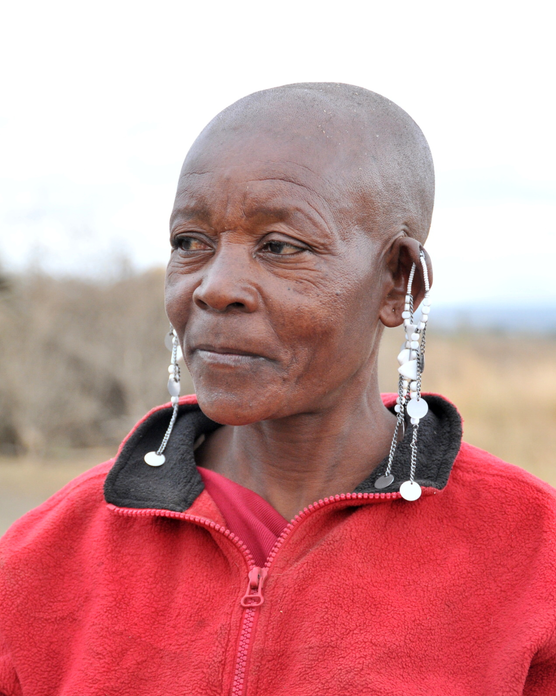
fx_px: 2448
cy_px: 397
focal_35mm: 119
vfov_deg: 16.2
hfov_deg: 13.0
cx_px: 279
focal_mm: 70
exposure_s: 1/500
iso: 640
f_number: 7.1
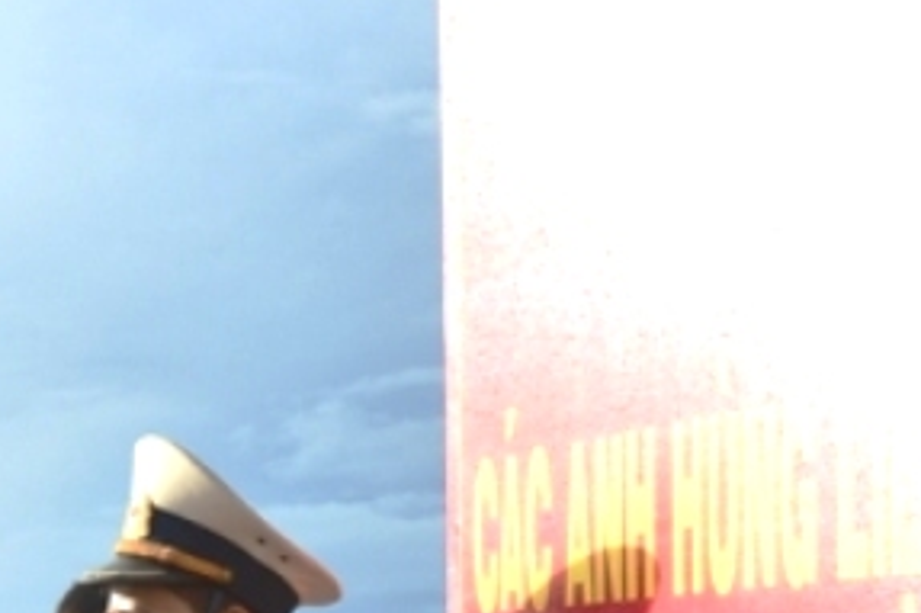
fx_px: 2557
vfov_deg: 13.1
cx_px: 424
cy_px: 852
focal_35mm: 100
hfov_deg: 20.4
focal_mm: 28
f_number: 7.1
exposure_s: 1/200
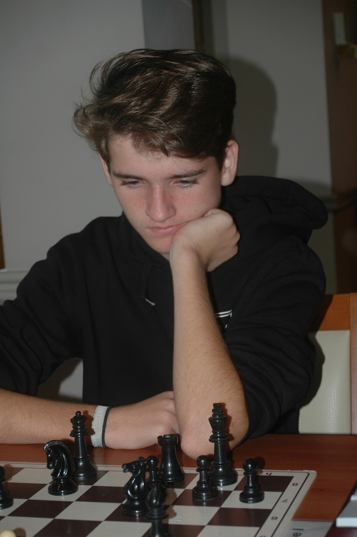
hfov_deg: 18.2
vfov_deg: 27.0
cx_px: 178
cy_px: 268
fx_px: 1117
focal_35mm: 75
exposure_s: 1/60
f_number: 5.6
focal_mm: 50
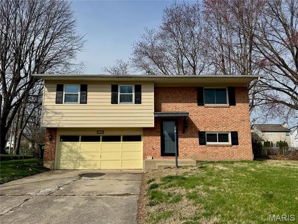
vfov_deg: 56.8
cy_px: 112
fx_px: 207
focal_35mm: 24
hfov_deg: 71.6
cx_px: 149
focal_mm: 6.76
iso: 80
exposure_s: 1/7092
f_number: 1.78
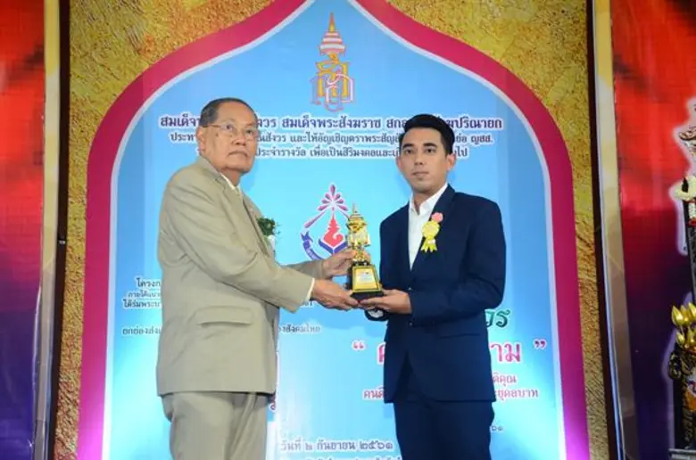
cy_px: 230
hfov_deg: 35.1
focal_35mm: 57
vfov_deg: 23.7
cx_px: 348
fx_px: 1099
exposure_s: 1/200
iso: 1000
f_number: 4.5
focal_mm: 38
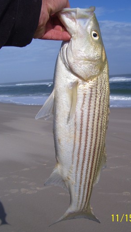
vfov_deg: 49.4
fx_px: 253
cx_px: 86
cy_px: 116
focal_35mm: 41
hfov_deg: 28.9
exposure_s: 1/1500
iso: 80
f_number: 4.8
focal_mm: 6
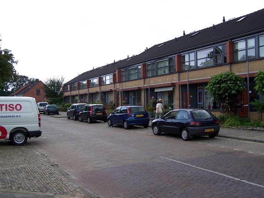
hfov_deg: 47.8
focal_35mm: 39
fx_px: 298
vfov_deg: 36.8
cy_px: 99
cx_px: 135
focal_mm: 6.3
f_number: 2.8
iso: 80
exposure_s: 1/640
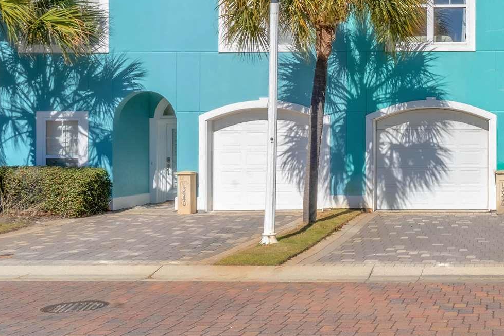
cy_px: 8
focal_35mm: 47
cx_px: 498
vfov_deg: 27.2
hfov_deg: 37.6
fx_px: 659
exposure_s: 1/125
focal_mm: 15
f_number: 22
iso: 100
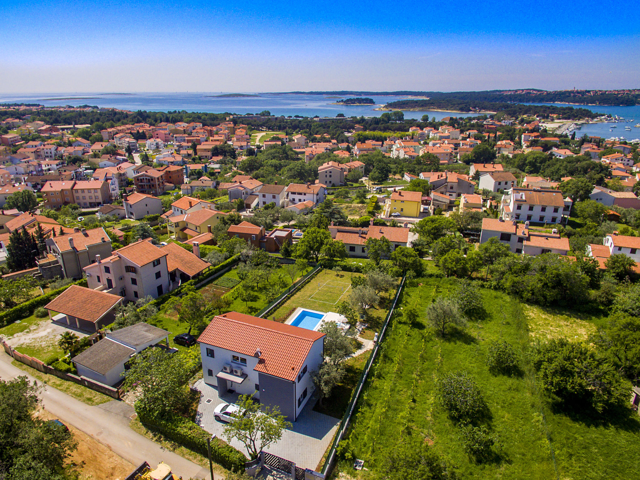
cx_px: 320
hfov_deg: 81.7
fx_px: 370
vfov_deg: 66.0
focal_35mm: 20
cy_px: 240
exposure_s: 1/1700
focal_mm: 3.61
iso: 100
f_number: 2.8
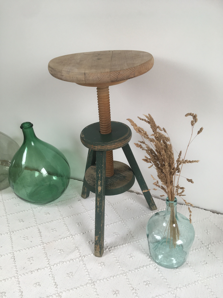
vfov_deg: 61.7
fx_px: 249
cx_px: 112
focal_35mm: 29
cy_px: 149
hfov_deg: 48.2
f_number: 2.2
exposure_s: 1/50
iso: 32
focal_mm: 4.15
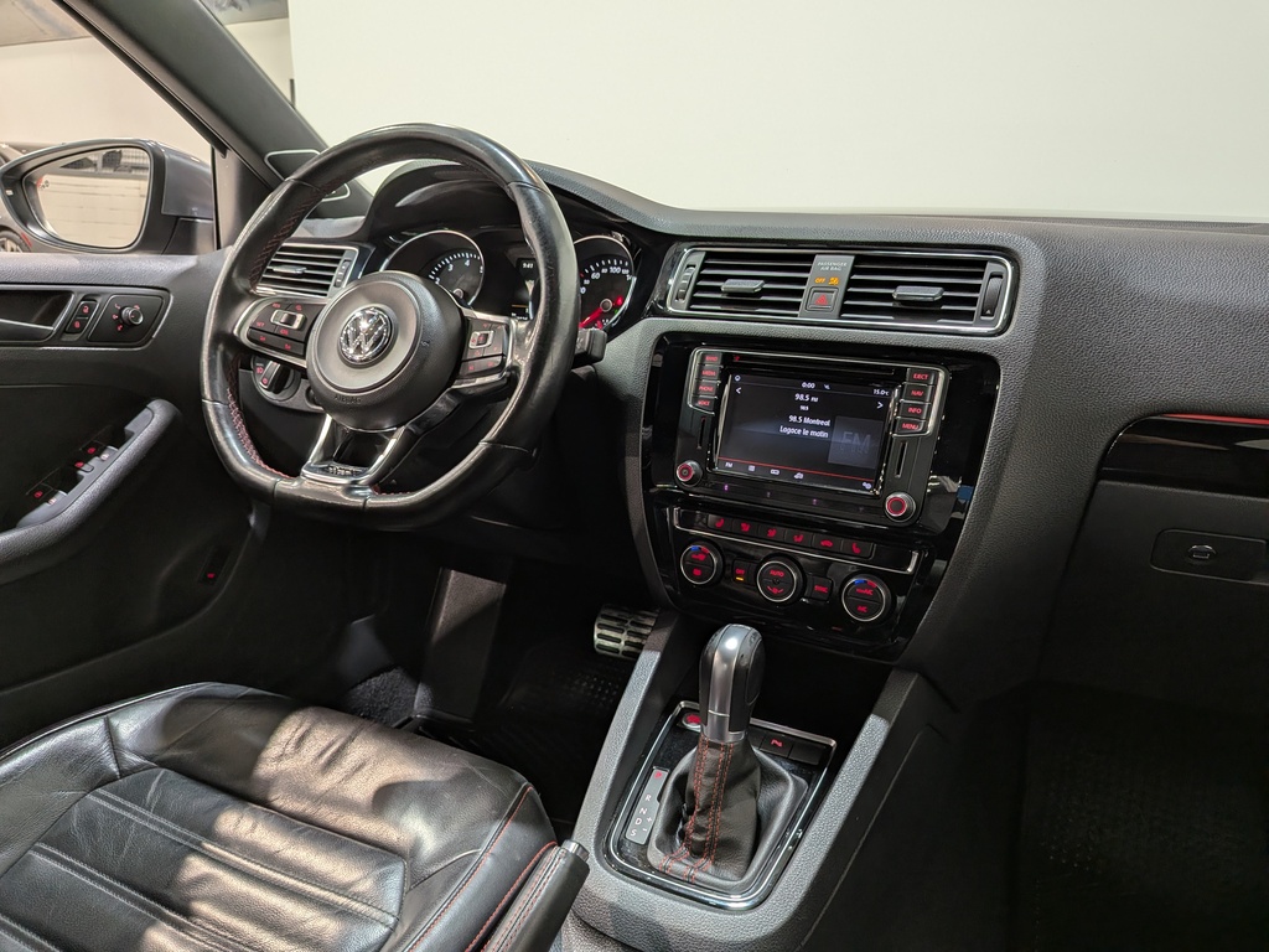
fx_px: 880
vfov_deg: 56.8
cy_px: 476
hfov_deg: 71.6
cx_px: 634
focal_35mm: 24
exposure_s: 1/25
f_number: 1.7
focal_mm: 4.53
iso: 40
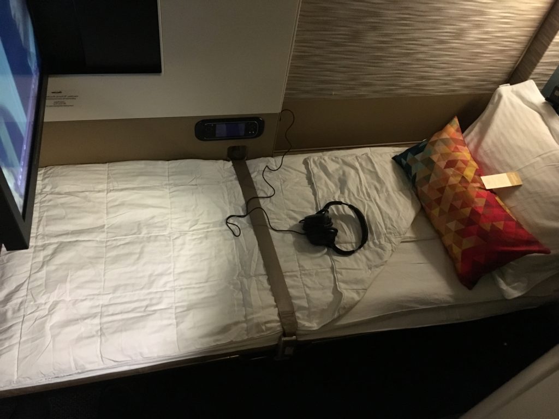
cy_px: 210
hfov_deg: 61.7
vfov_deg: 48.2
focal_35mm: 29
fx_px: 468
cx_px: 280
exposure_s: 1/17
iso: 320
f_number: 2.2
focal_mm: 4.15
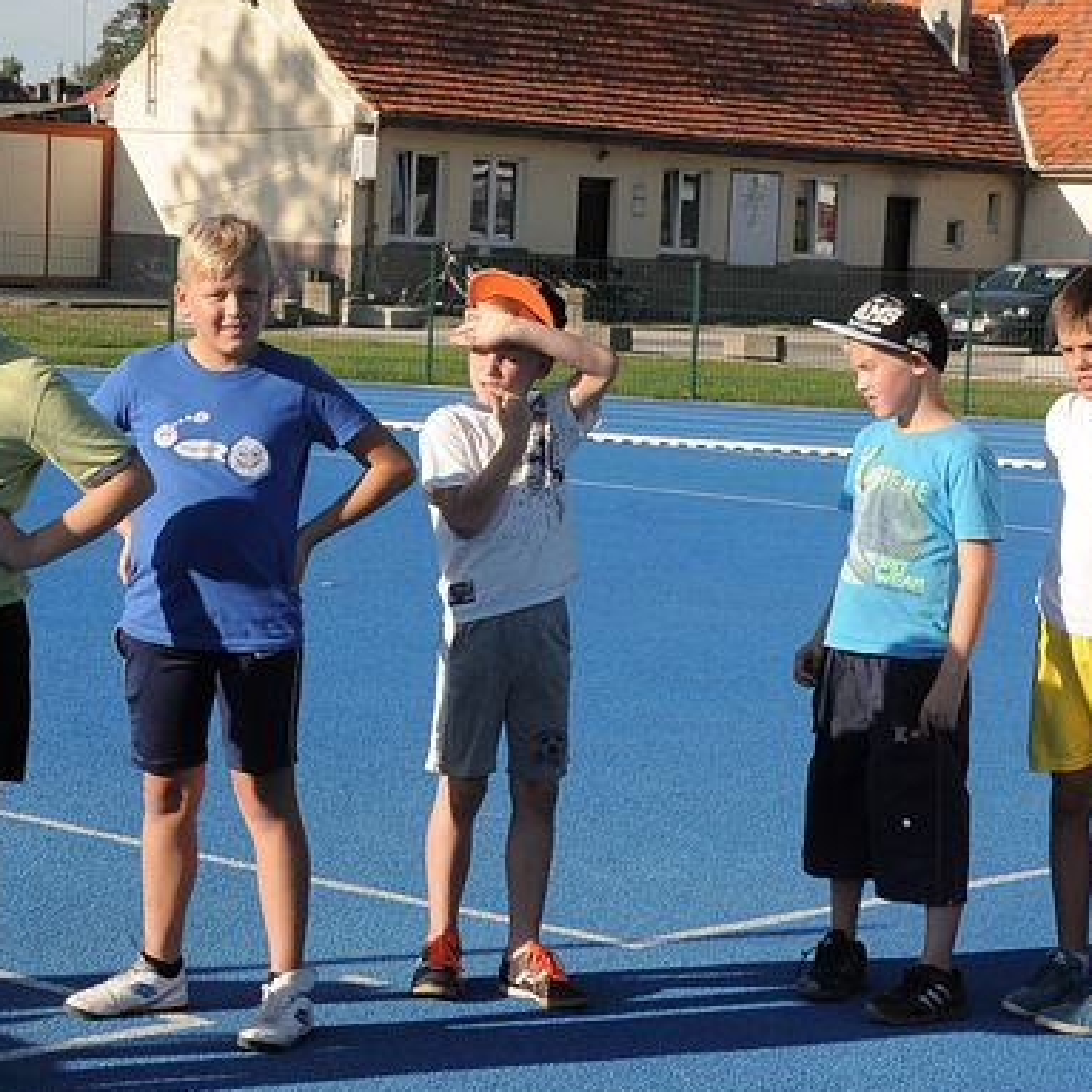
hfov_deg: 17.6
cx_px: 476
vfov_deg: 17.6
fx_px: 3531
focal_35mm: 99
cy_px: 614
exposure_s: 1/500
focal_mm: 35
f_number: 11
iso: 500
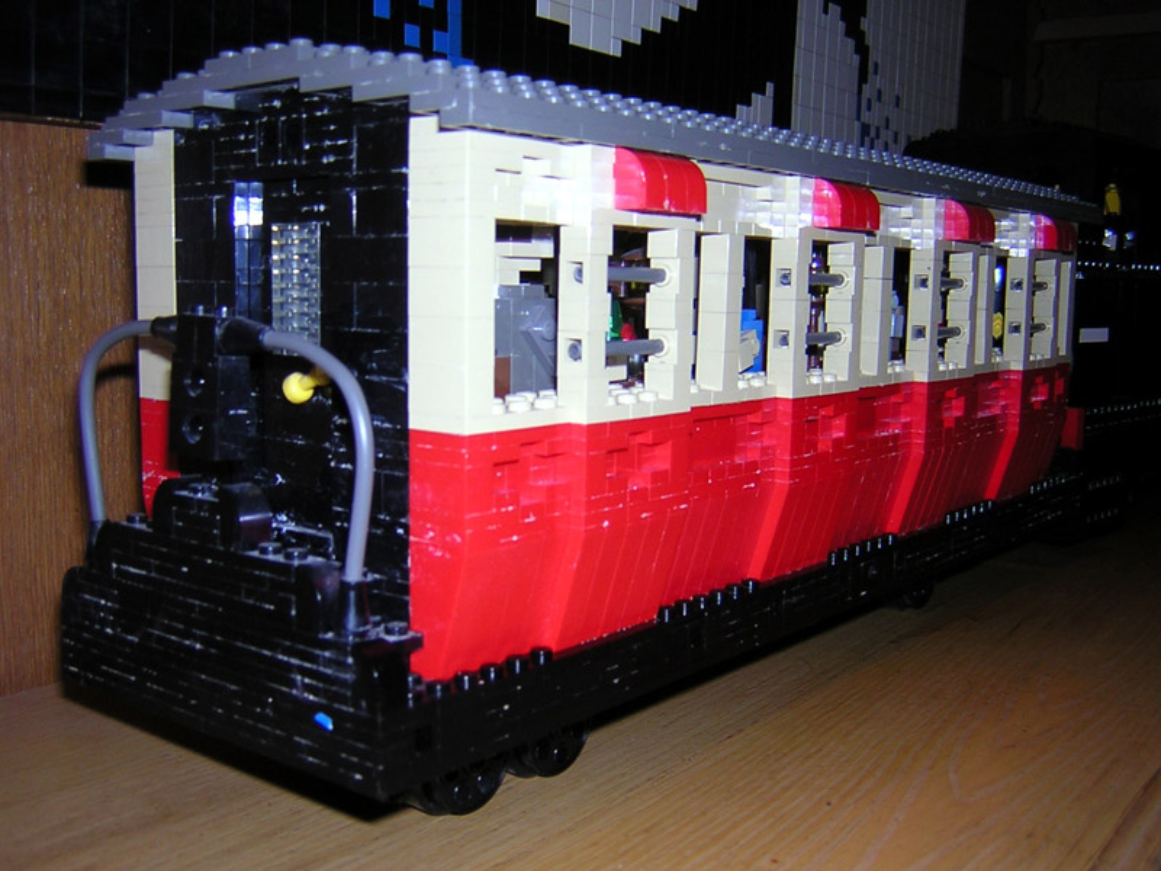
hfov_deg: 51.4
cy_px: 436
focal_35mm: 36
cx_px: 580
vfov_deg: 39.7
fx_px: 1207
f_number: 2.6
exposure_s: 1/60.1
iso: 100
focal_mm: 4.7
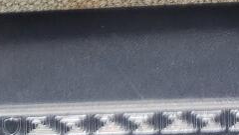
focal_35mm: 146
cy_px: -337
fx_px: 925
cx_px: 335
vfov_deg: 7.0
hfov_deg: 14.0
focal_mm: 5.4
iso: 800
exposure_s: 1/101
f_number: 1.8
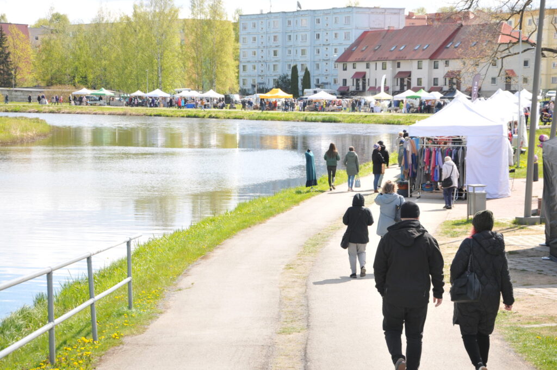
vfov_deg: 14.7
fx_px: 1437
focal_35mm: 93
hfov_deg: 21.9
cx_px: 278
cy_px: 185
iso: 200
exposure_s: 1/250
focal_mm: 62
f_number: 5.6
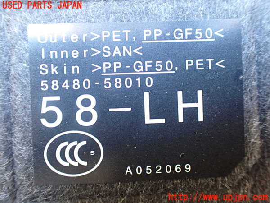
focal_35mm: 30
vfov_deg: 46.8
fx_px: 234
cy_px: 102
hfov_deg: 60.0
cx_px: 135
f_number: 2.3
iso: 800
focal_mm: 5.4
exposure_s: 1/50
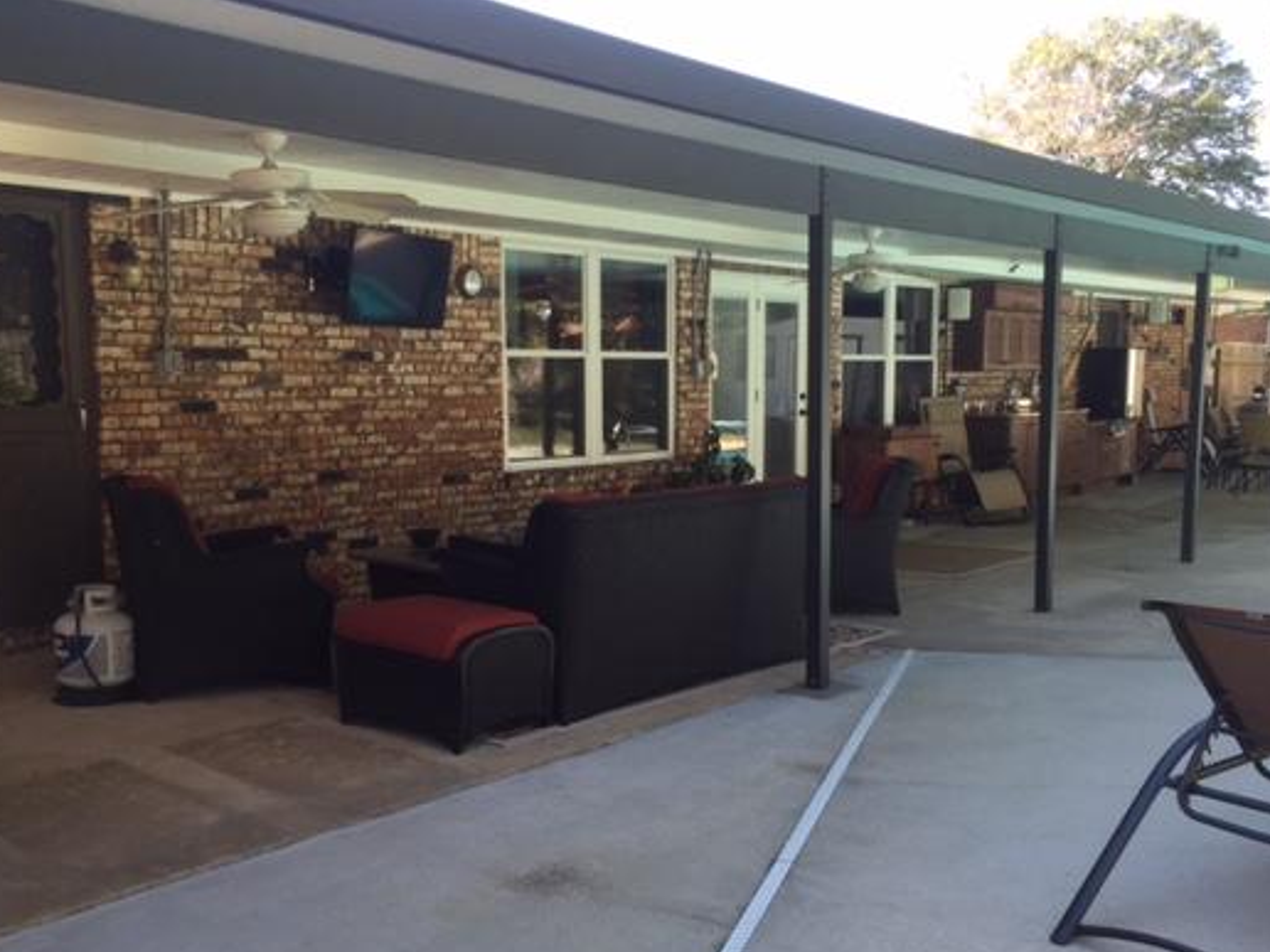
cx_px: 692
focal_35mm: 36
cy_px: 549
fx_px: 1321
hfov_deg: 51.3
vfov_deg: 39.6
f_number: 2.2
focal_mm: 4.15
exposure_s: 1/186
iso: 32
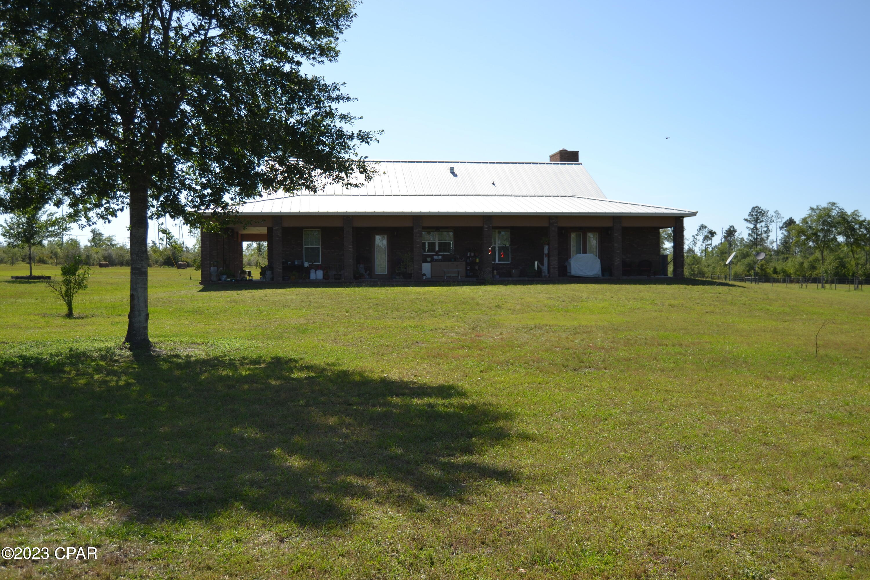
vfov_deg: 40.0
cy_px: 290
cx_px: 435
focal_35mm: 33
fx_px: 797
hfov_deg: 57.2
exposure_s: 1/1000
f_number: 3.5
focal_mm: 22
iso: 100
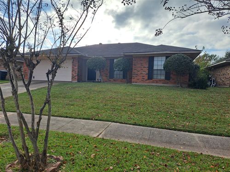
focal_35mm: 24
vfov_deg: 56.8
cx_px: 115
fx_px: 159
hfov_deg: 71.6
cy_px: 86
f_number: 1.8
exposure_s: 1/930
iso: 50
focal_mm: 5.23
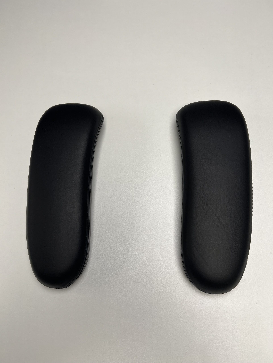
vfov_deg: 67.3
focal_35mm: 26
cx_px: 136
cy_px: 182
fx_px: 273
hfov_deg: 53.1
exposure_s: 1/145
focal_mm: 5.7
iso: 32
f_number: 1.5
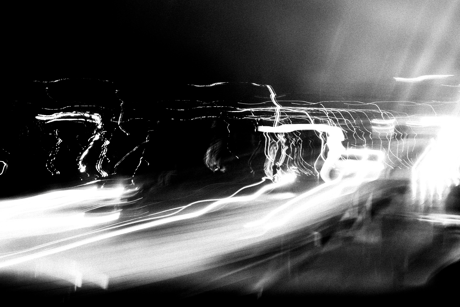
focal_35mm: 105
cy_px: 154
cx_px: 230
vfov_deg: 13.0
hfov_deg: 19.5
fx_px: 1342
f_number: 4
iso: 800
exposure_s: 1
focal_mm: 70
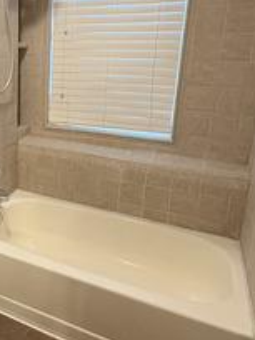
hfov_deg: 40.2
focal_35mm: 33
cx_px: 33
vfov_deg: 54.8
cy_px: 132
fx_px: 324
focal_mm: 2.22
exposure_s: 1/60
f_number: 2.2
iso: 500
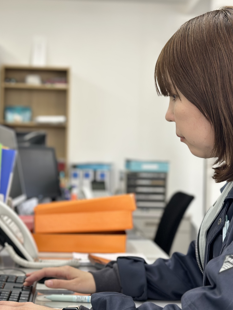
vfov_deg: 29.8
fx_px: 583
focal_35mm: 65
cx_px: 88
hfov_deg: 22.5
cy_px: 155
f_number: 1.78
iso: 100
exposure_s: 1/146
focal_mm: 6.86
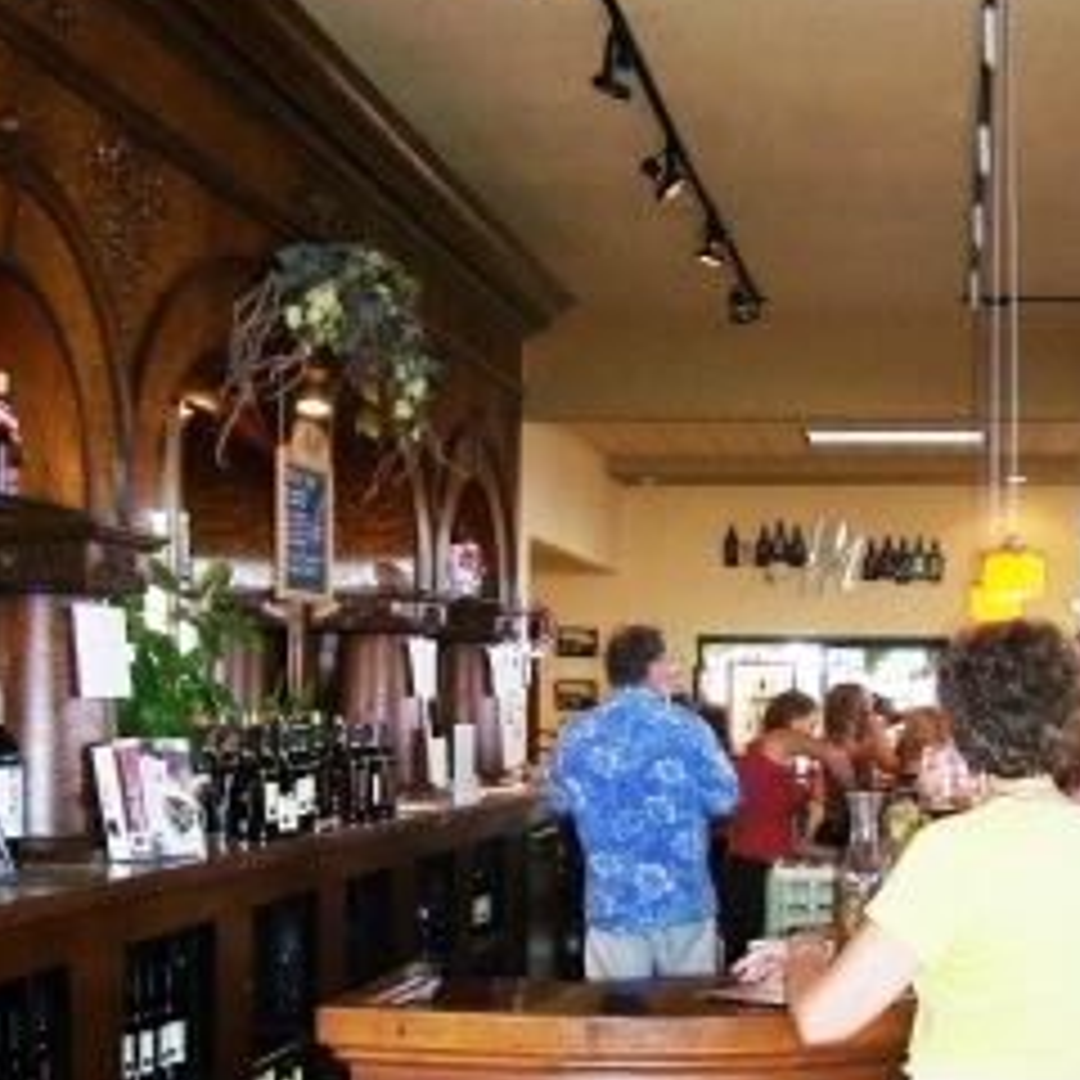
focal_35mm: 56
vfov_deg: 30.3
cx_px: 702
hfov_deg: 30.4
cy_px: 724
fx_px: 1977
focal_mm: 5.6
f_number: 2.7
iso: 80
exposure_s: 1/60
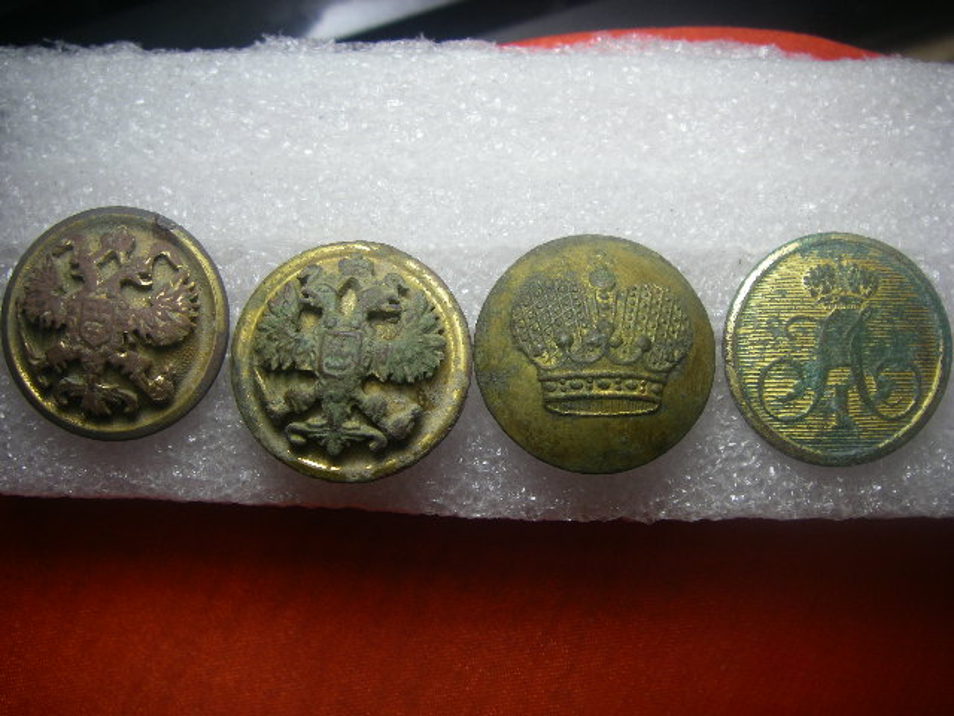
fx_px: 1047
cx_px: 477
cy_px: 358
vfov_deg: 37.7
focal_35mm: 38
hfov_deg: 49.0
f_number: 3.3
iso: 64
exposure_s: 1/100
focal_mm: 6.3
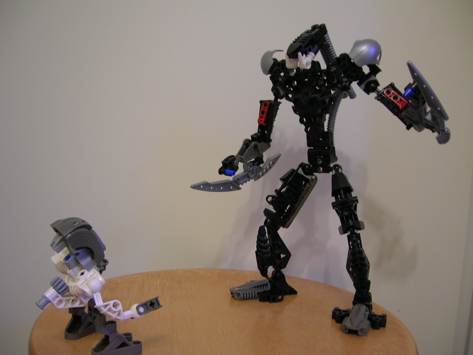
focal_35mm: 34
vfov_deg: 41.8
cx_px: 236
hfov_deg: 54.0
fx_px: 465
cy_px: 178
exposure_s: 1/4.1
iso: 53
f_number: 2.9
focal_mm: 5.7
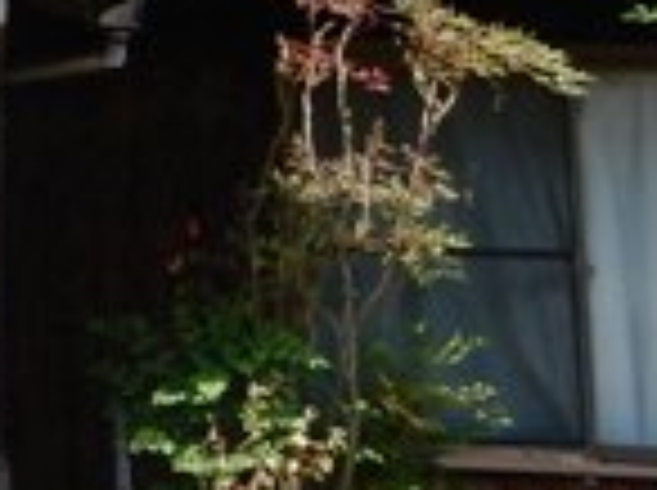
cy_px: -328
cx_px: -562
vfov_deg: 10.3
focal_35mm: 137
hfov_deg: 12.9
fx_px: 2596
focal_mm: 4.5
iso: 125
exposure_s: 1/500
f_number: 3.7
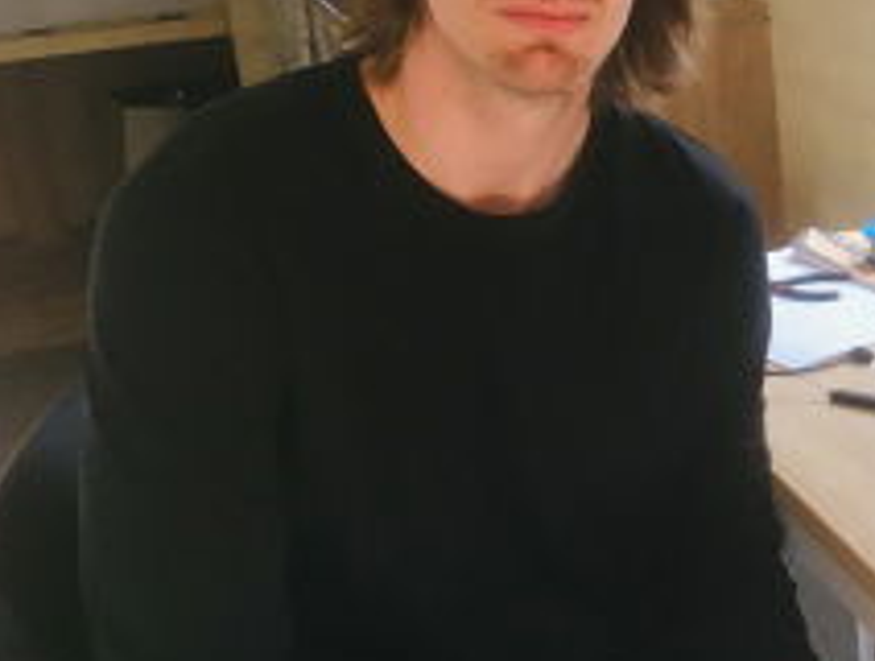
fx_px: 1723
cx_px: 1007
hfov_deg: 25.9
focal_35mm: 68
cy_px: 233
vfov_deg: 21.6
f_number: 2.2
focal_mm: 4.15
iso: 25
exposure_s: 1/33
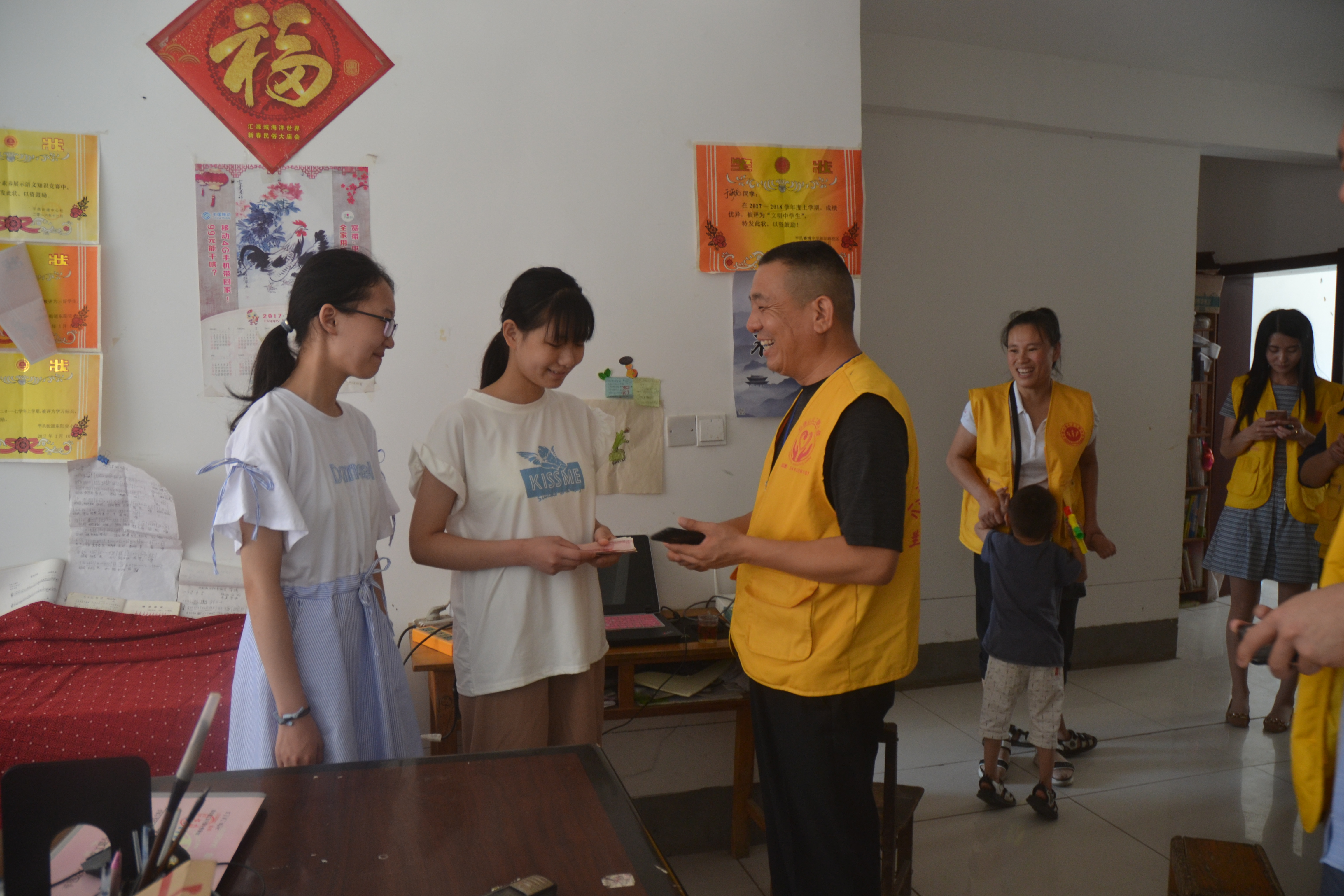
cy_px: 448
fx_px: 1008
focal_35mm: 27
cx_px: 672
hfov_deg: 67.4
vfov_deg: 47.9
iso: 500
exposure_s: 1/60
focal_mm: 18
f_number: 4
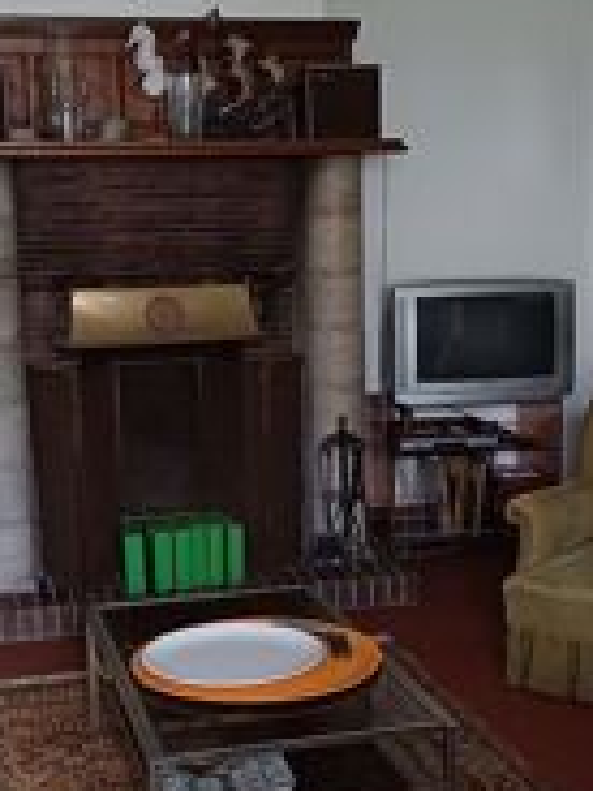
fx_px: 1325
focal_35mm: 58
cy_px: 389
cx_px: 258
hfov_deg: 25.2
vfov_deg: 33.2
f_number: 1.8
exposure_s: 1/25
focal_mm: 4.65
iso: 400
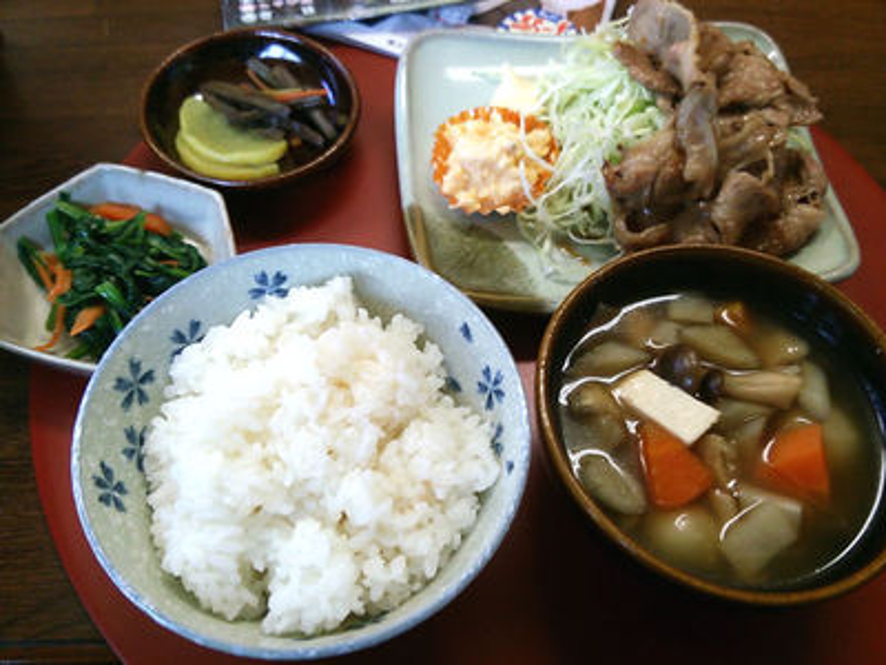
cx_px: 443
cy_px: 332
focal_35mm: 30
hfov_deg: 60.0
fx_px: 768
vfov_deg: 46.8
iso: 80
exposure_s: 1/44
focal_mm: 4.06
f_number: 1.94
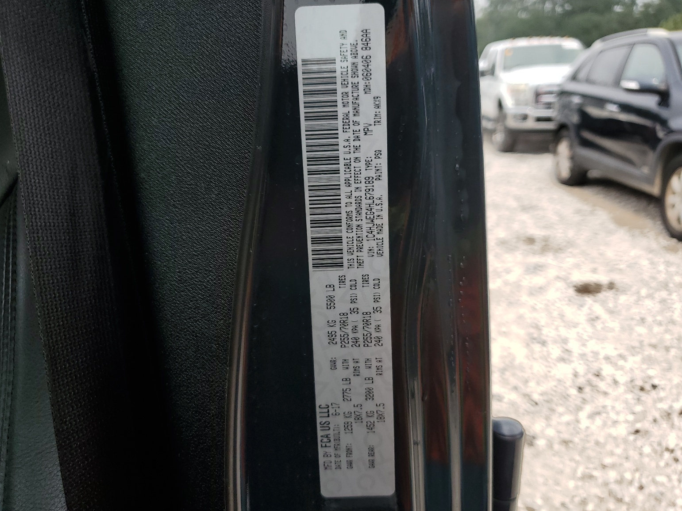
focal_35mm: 27
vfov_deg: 51.4
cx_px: 351
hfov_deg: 65.3
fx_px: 532
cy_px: 253
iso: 50
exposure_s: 1/1250
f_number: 1.5
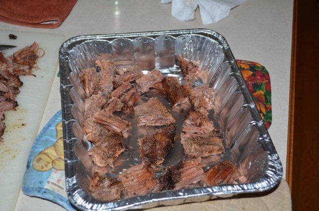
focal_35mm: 52
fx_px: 464
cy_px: 106
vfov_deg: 25.6
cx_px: 160
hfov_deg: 37.9
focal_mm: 35
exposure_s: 1/125
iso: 200
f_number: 5.6
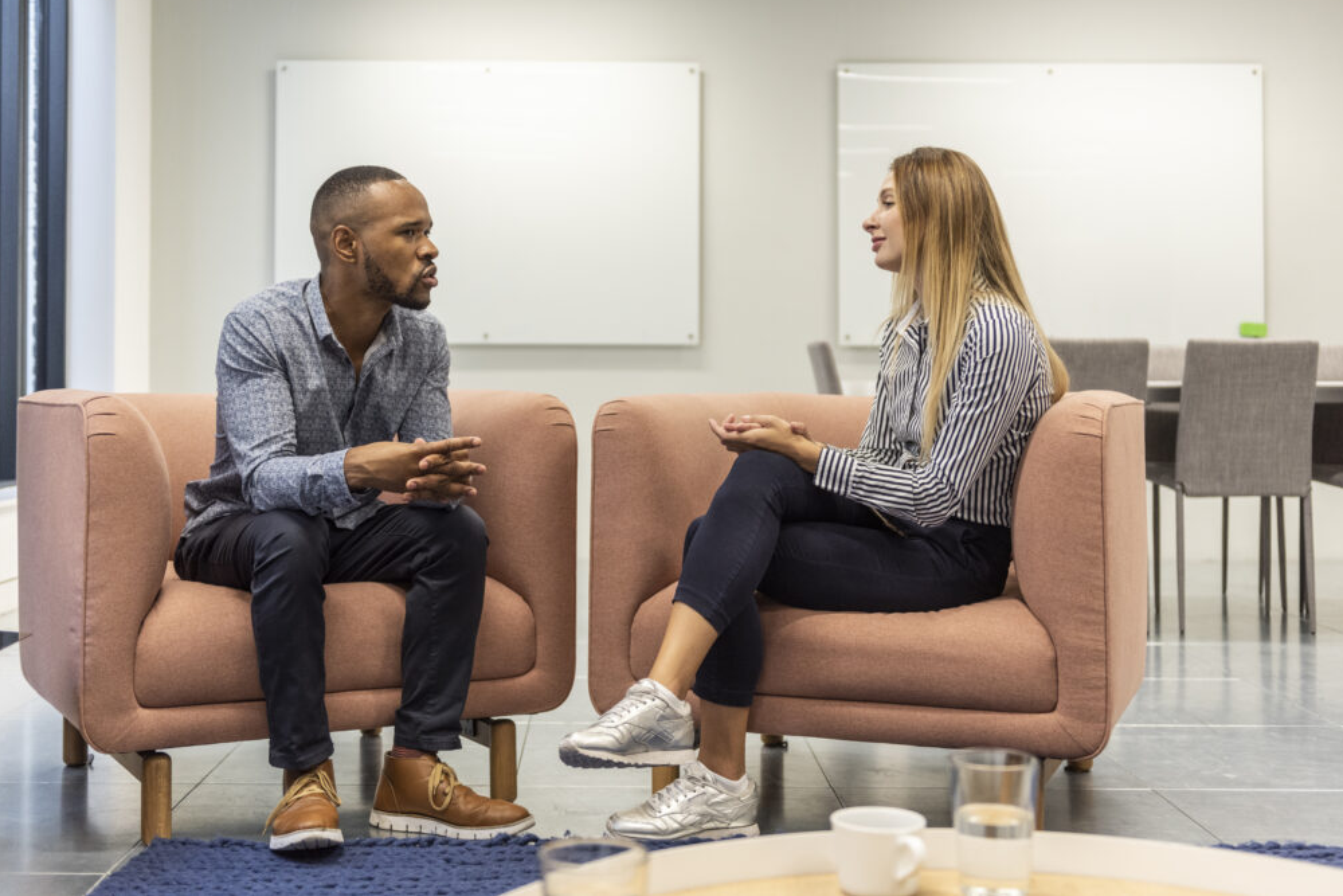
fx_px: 1604
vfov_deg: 31.2
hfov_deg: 45.4
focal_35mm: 43
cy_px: 439
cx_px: 663
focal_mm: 42
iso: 800
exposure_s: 1/160
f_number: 2.8
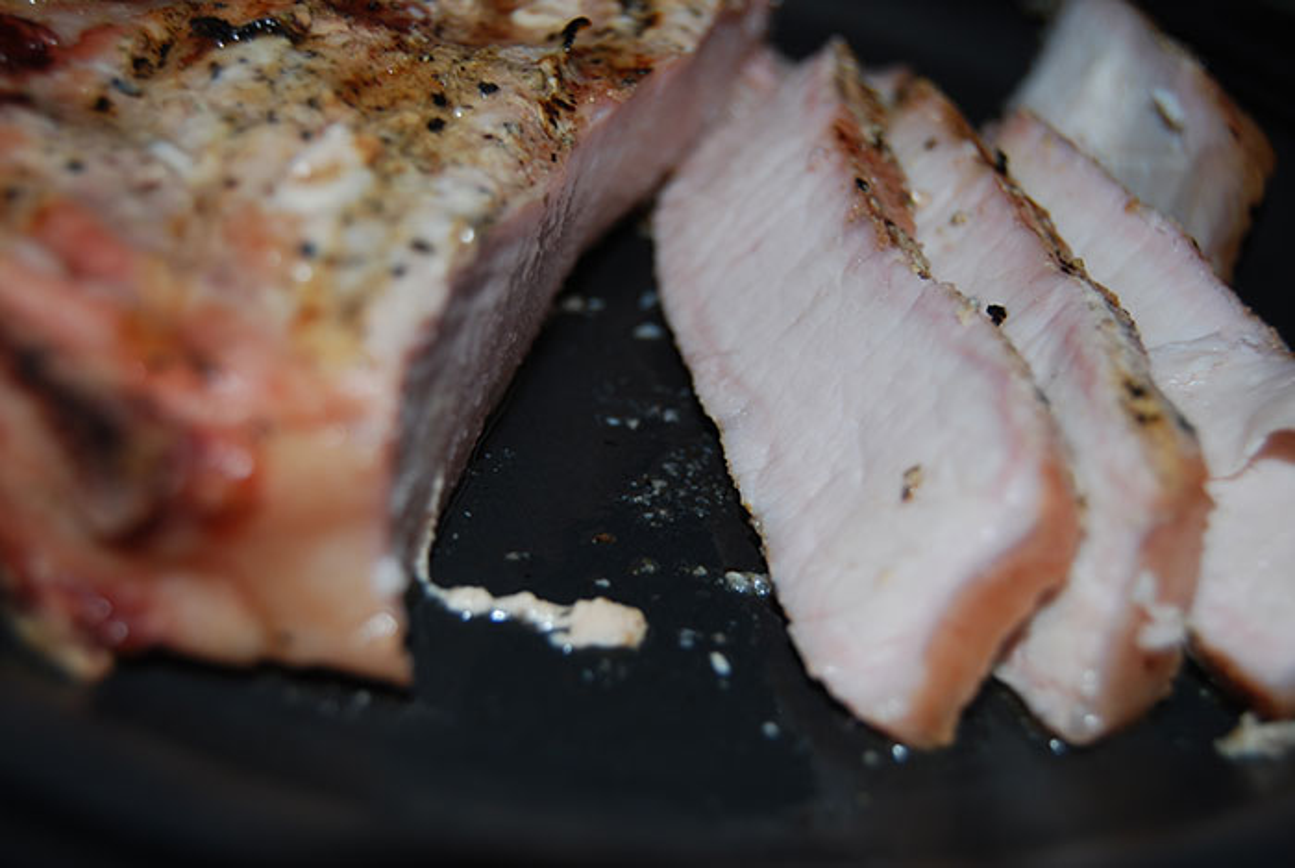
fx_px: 1891
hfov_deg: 37.8
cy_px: 434
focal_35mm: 52
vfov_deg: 25.8
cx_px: 648
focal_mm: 35
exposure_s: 1/125
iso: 100
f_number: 4.8
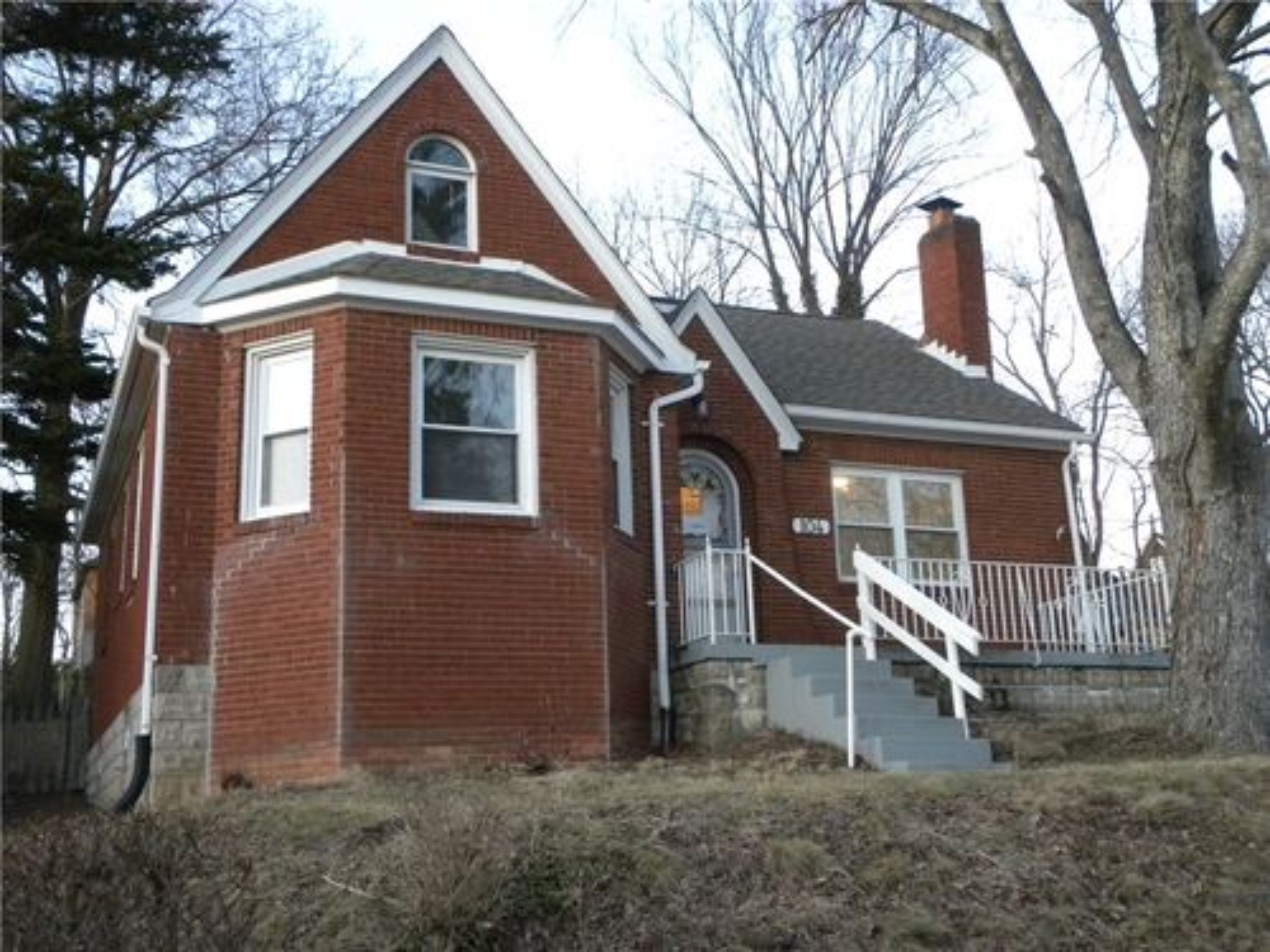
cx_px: 635
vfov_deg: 35.1
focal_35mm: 41
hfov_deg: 45.8
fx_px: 1504
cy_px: 476
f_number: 3.2
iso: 400
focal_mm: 7.3
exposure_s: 1/67.7
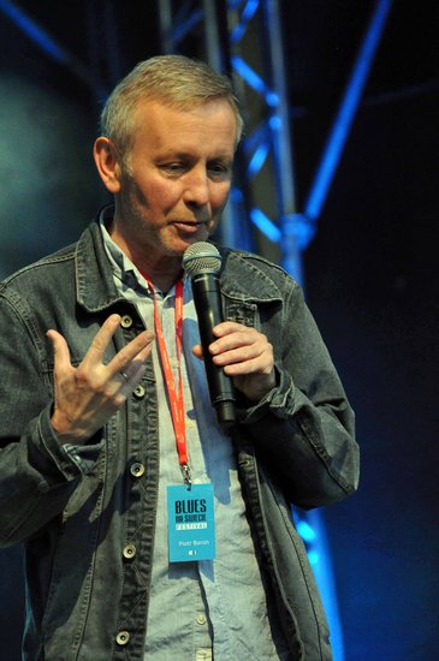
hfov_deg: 4.6
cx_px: 220
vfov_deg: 6.9
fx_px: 5504
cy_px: 330
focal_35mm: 300
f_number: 6.3
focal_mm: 200
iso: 3200
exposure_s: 1/125
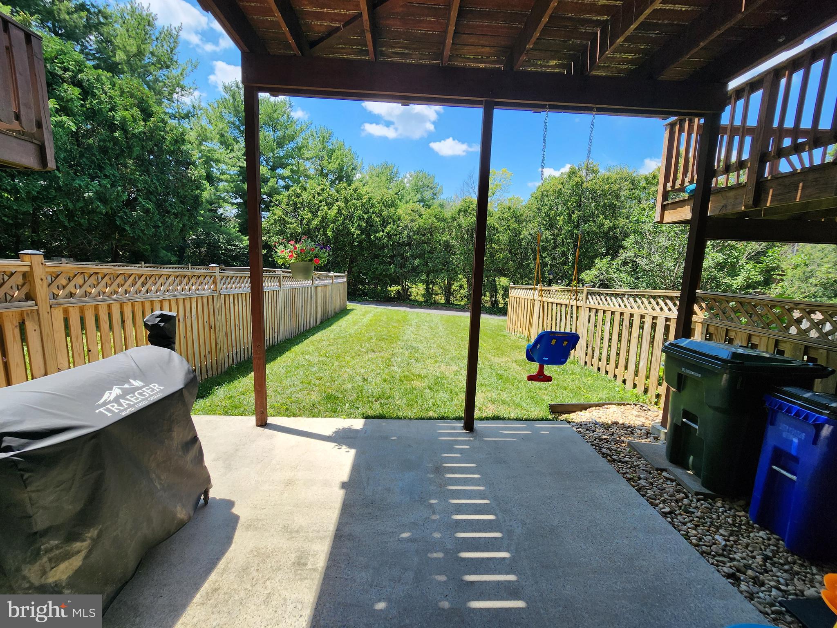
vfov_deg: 89.9
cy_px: 314
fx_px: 314
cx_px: 418
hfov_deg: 106.2
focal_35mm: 13
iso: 50
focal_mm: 2.2
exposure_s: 1/744
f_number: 2.2
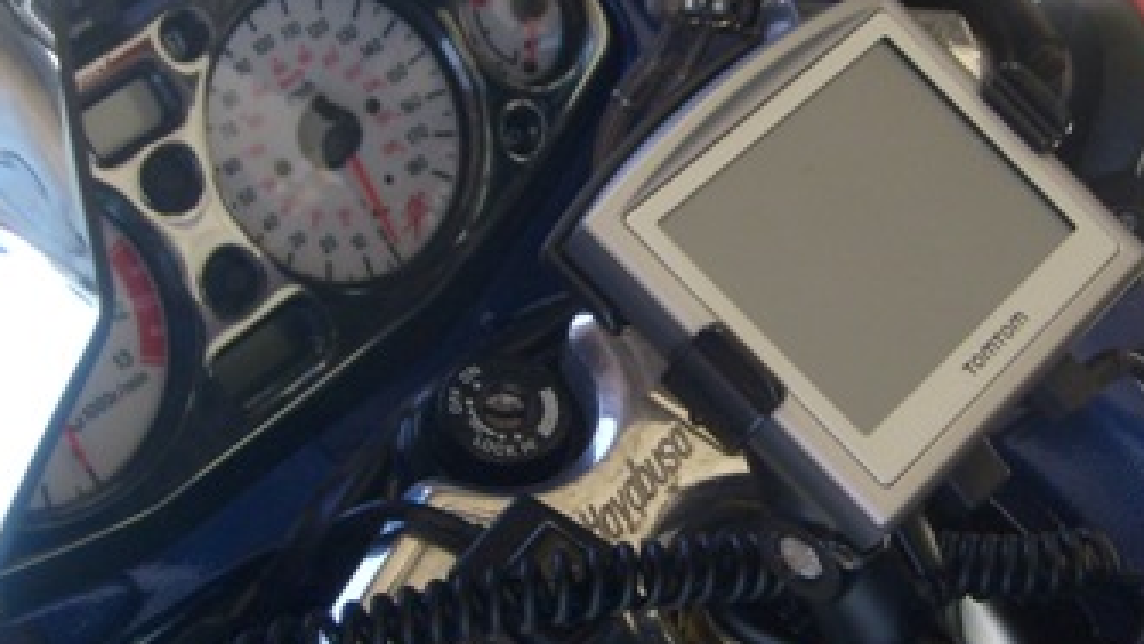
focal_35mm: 73
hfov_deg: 28.7
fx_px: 2215
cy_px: 308
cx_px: 798
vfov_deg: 16.5
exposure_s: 1/45
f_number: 2.8
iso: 80
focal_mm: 5.8
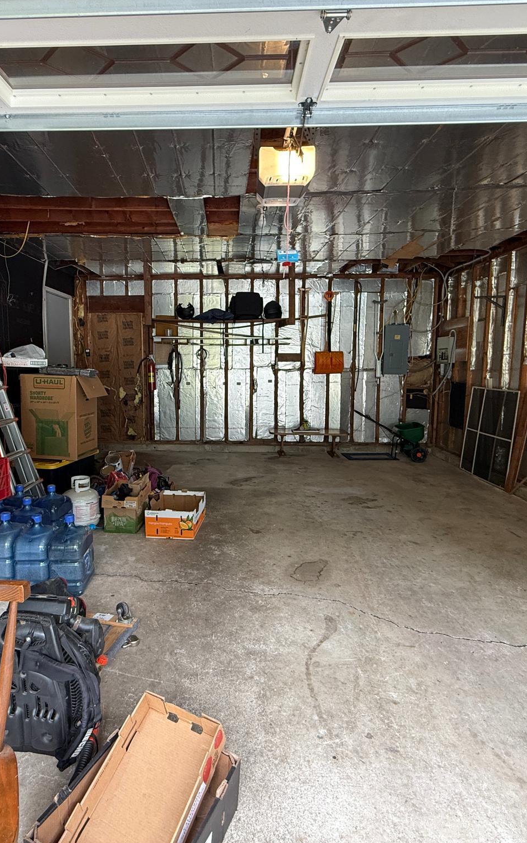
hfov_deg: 59.3
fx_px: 460
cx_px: 220
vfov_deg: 85.1
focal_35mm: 20
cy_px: 422
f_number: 2.2
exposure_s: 1/60
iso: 200
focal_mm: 2.22
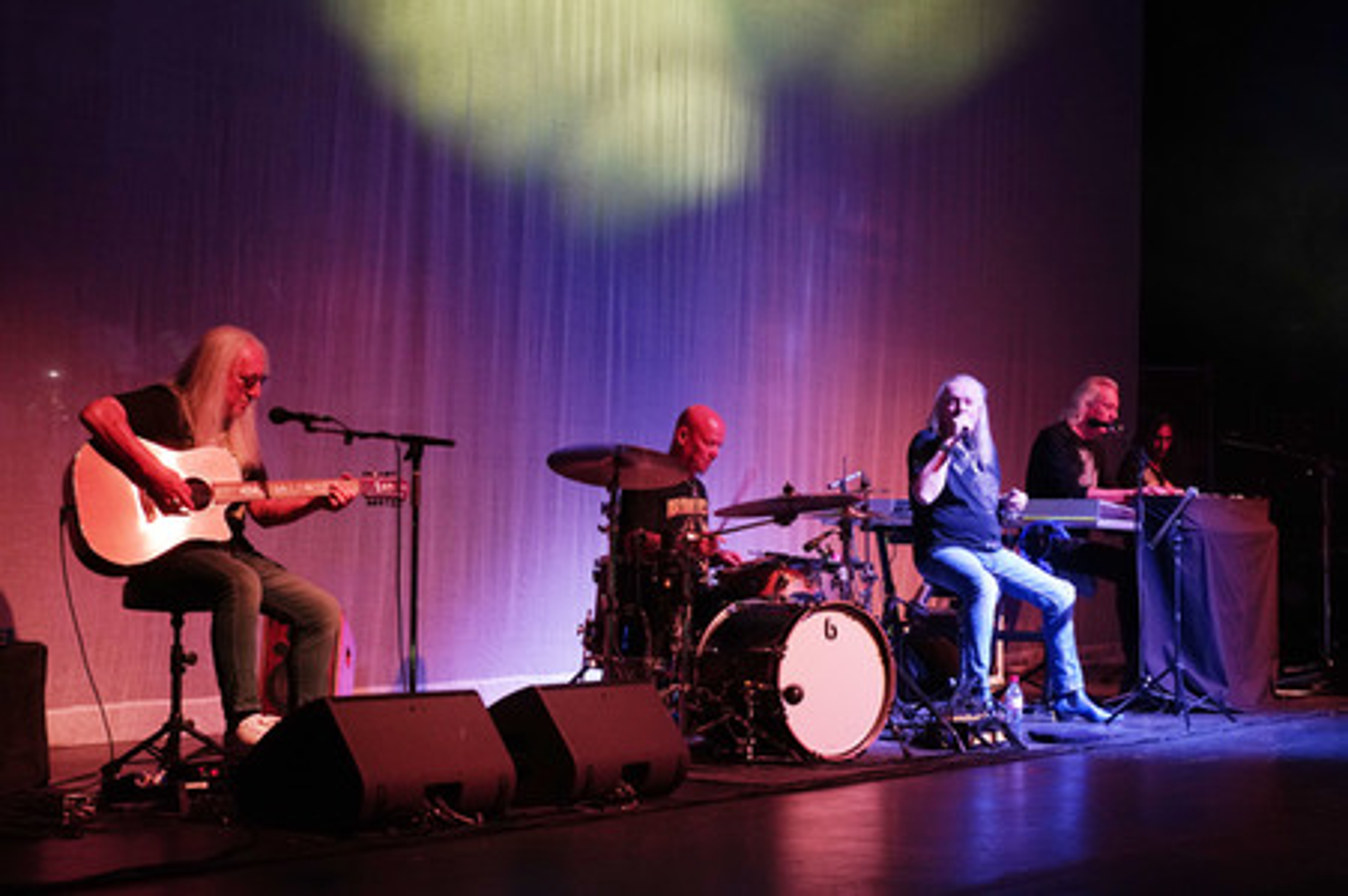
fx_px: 2058
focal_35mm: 55
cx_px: 674
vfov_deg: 24.6
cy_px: 448
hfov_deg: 36.3
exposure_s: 1/125
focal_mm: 55
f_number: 5.6
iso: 2500
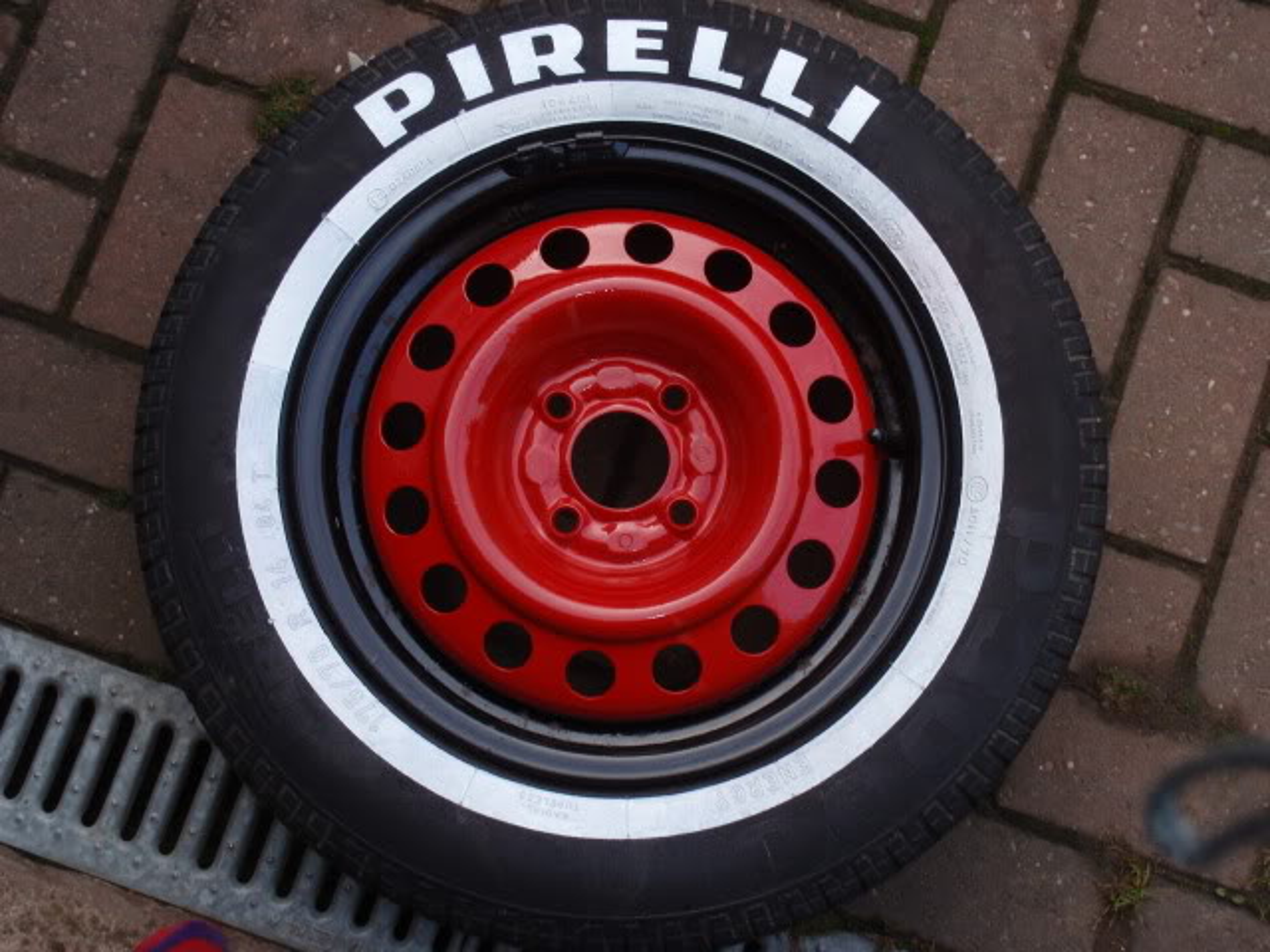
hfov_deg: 39.7
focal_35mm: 48
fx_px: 1761
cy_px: 476
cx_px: 635
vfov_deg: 30.3
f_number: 4.2
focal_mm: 8.69
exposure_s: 1/50
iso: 100
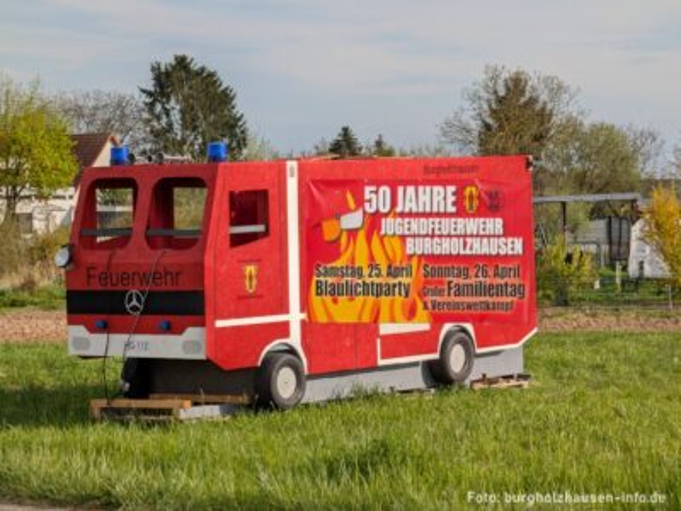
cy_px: 256
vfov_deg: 13.5
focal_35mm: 110
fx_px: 2164
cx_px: 340
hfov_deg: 17.9
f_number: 2.8
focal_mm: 17.91
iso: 43
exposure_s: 1/1718
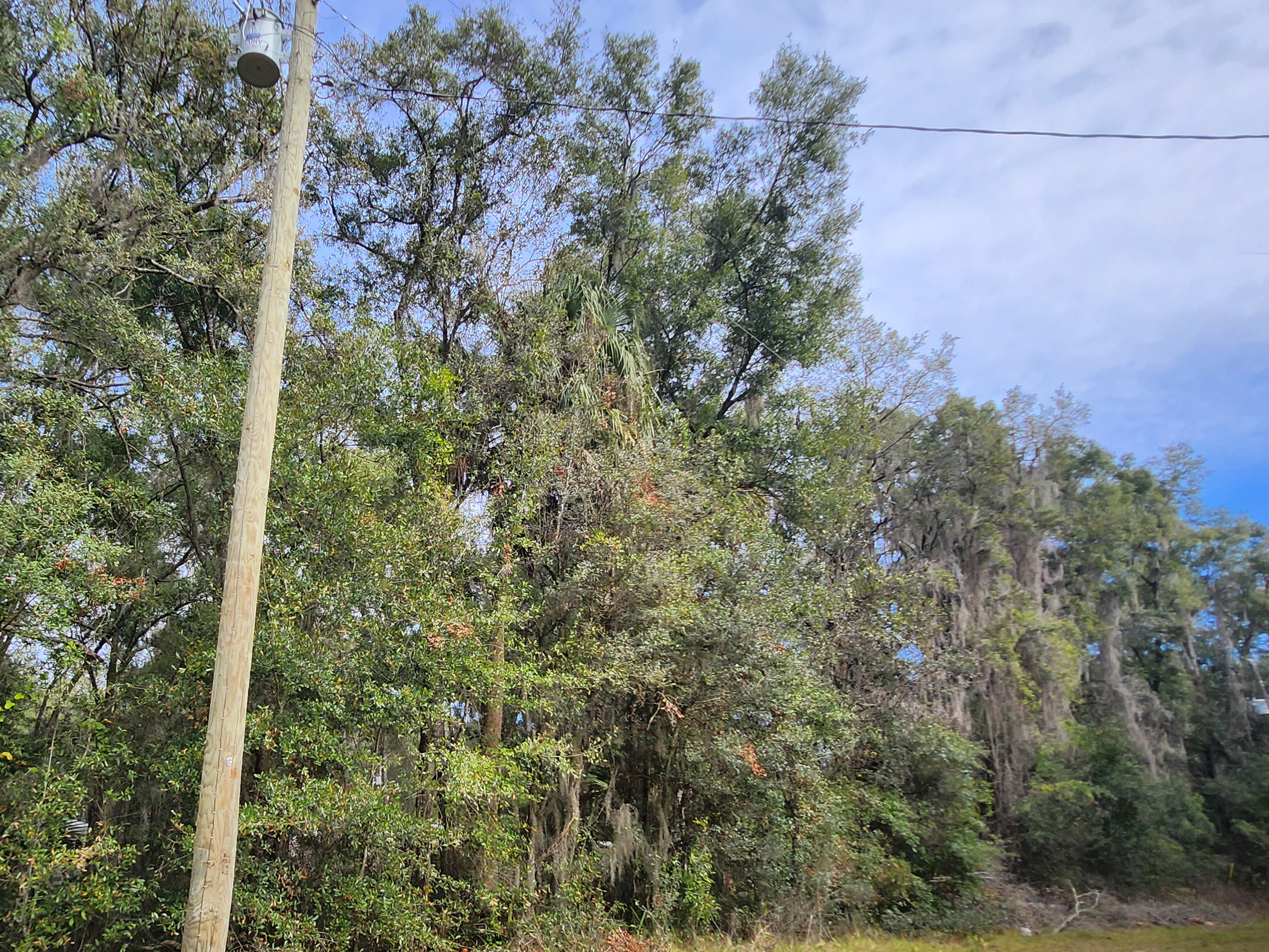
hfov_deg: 85.9
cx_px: 469
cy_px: 566
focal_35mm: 18
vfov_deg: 70.9
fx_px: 660
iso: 32
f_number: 2.2
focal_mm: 1.7
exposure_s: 1/488
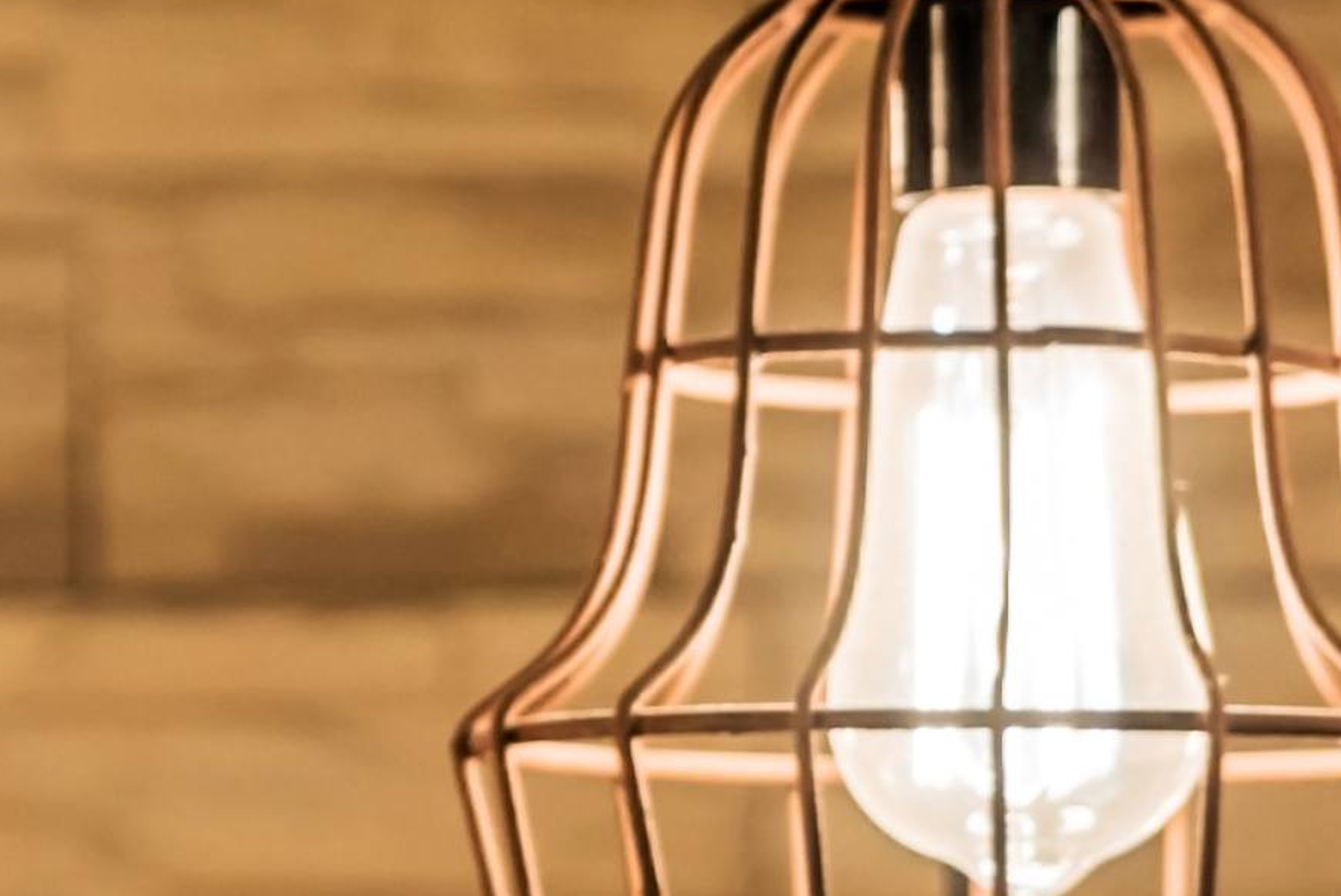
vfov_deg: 4.1
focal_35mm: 338
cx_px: 101
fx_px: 12601
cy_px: 925
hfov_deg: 6.1
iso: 500
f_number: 4
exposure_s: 1/80
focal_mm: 70
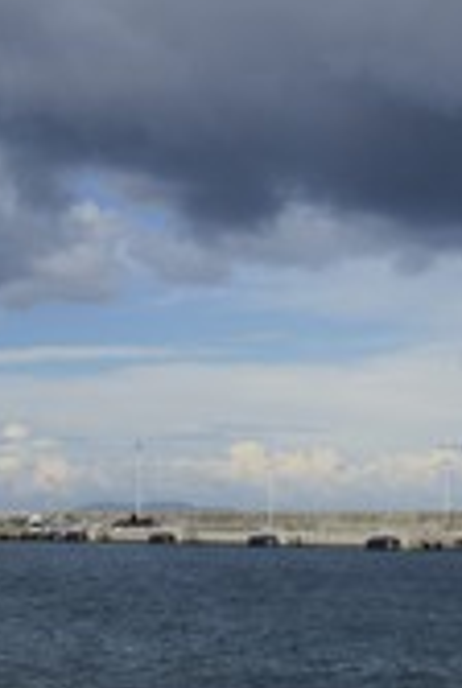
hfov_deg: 12.2
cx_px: 239
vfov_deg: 17.9
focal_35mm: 113
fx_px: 2166
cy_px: 552
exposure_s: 1/200
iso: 200
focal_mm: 45
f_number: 16
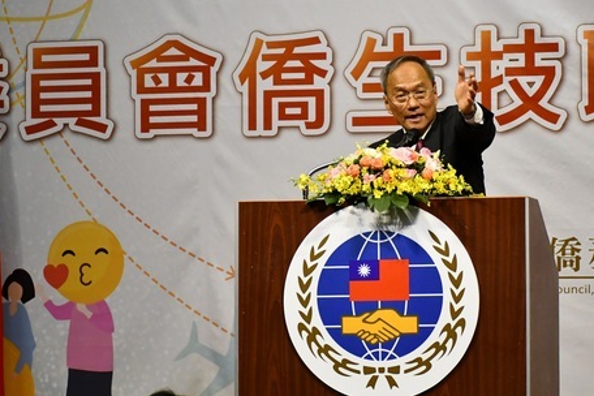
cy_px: 180
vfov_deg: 12.9
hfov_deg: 19.2
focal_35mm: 106
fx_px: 1749
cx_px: 380
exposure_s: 1/640
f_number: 5
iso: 5000
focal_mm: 52
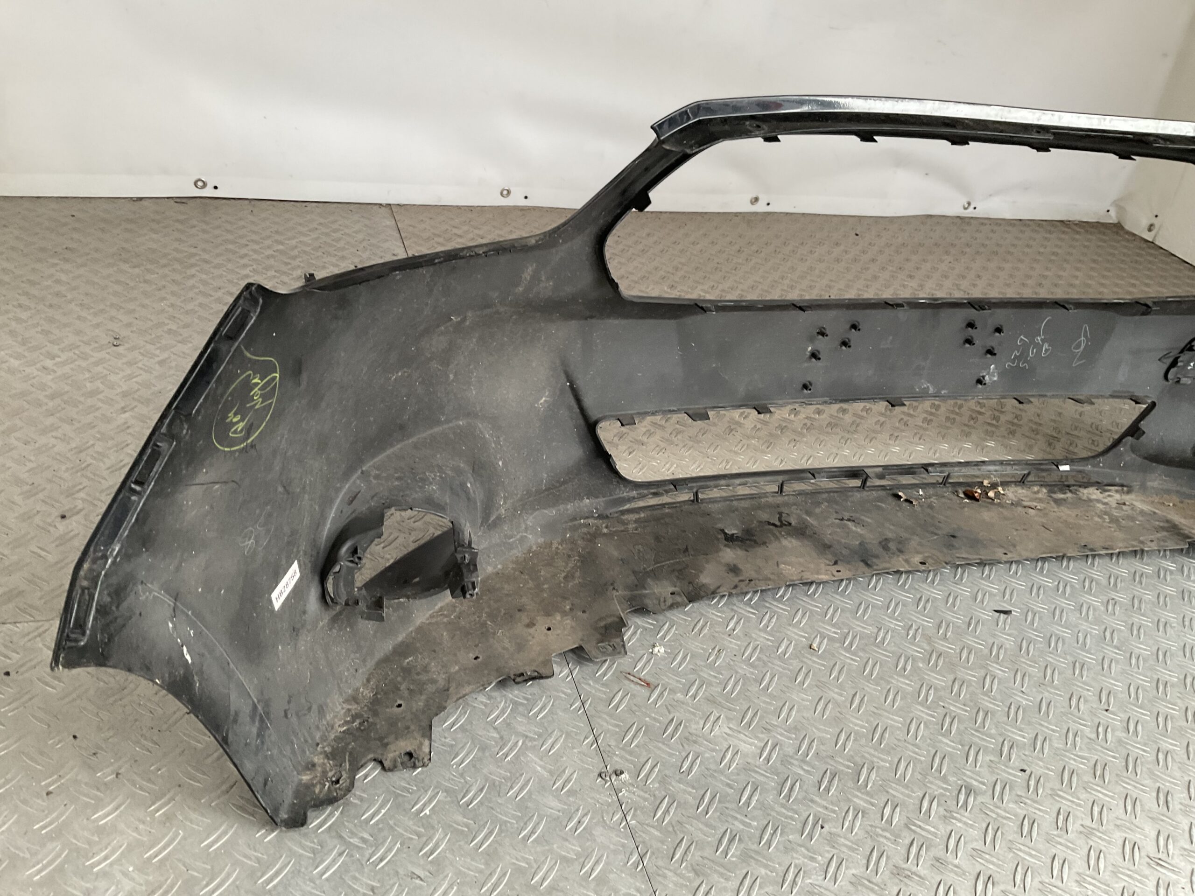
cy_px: 448
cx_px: 598
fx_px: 1001
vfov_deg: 48.2
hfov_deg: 61.7
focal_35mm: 29
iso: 64
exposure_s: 1/50
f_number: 1.8
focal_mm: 3
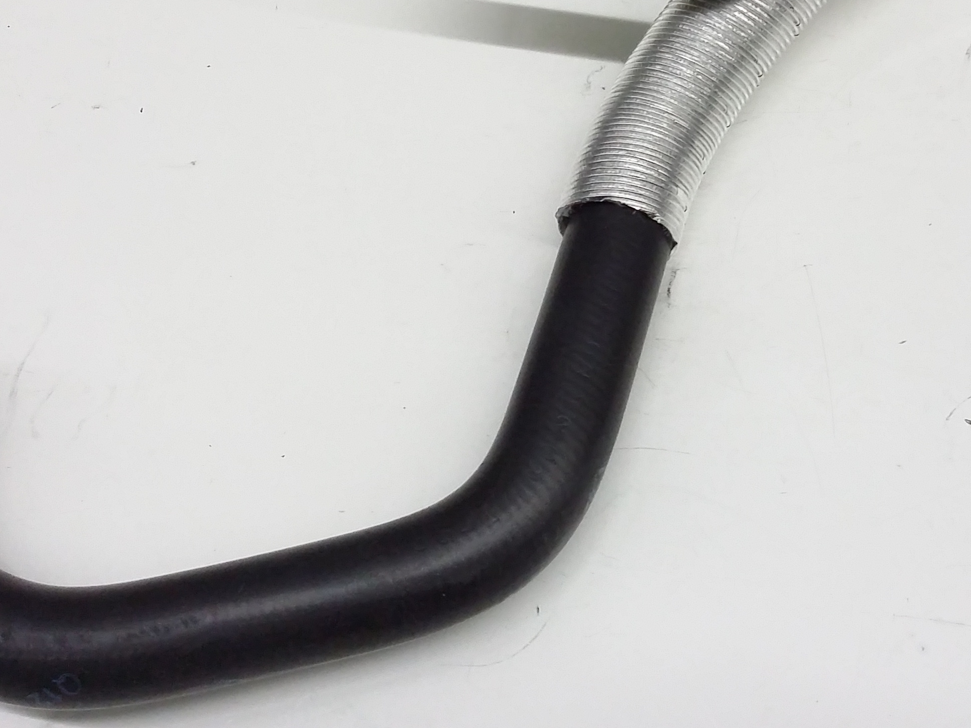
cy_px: 248
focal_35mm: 54
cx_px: 538
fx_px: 1515
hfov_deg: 35.5
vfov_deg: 26.9
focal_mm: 3.4
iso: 160
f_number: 2.4
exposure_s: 1/17
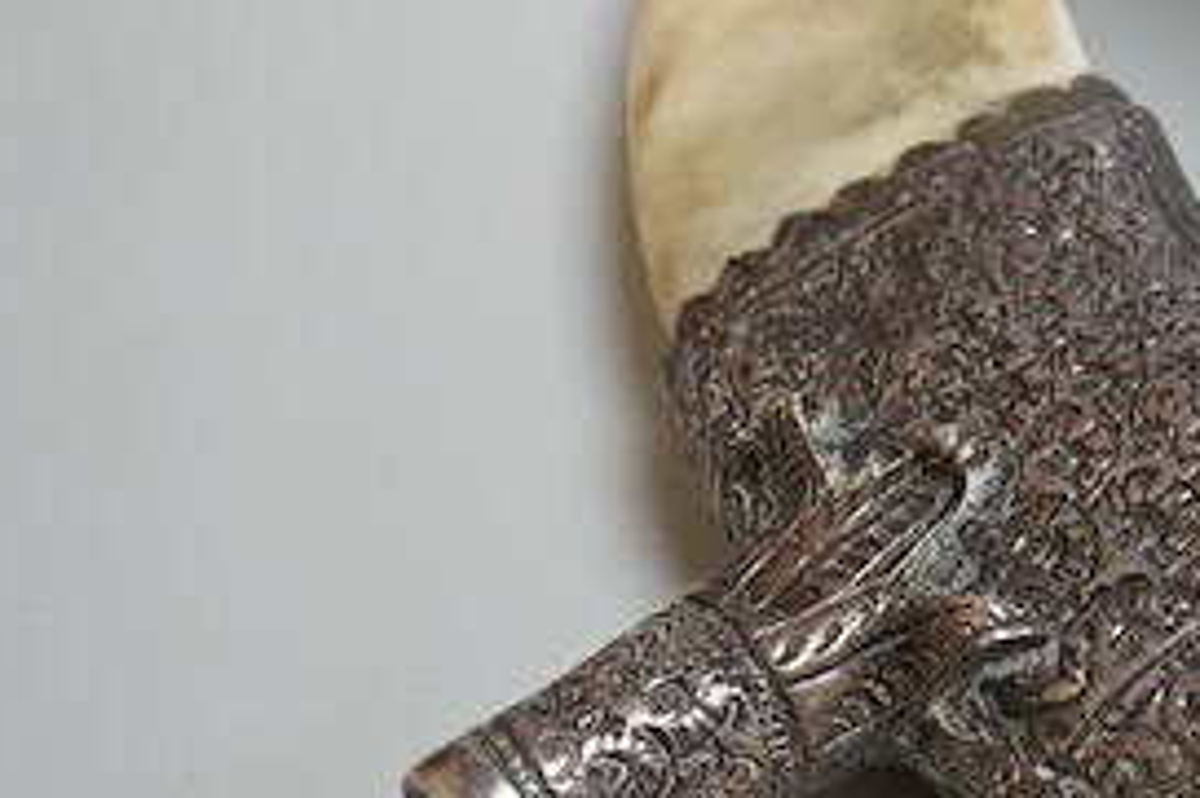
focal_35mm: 186
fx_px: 6196
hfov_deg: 10.5
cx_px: 2005
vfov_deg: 7.3
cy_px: -291
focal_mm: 30
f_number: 5
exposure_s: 1/400
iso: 2500
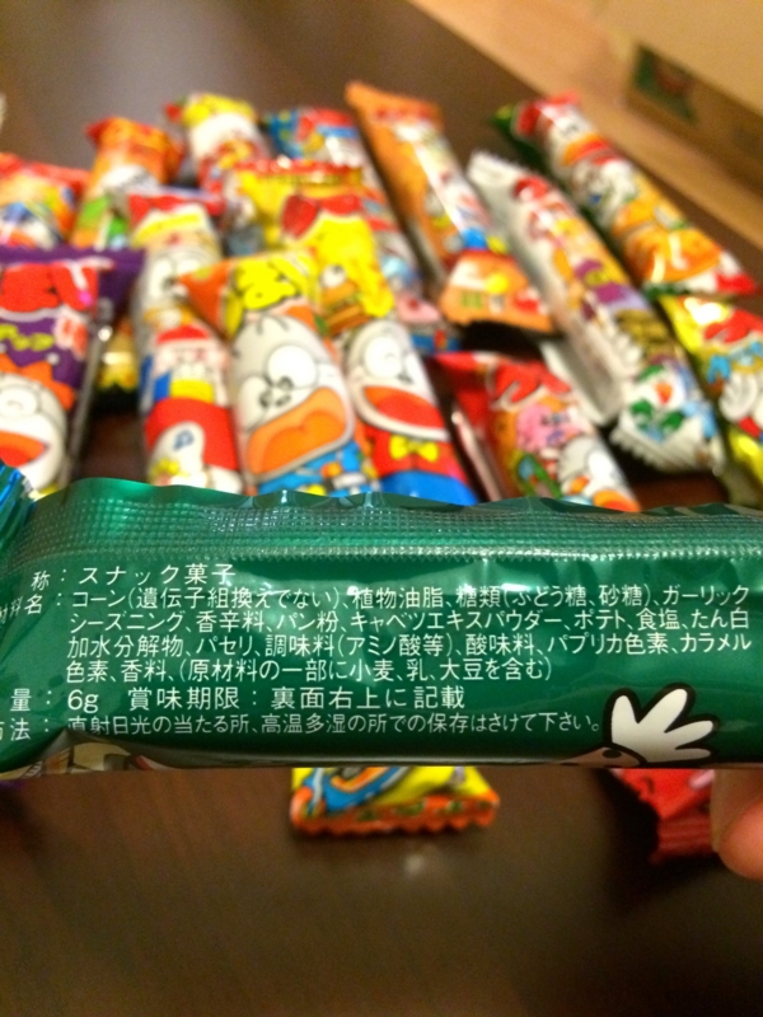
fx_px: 882
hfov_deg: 46.8
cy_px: 508
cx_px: 382
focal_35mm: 30
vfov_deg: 60.0
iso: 400
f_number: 2.2
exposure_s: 1/17
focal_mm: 4.12
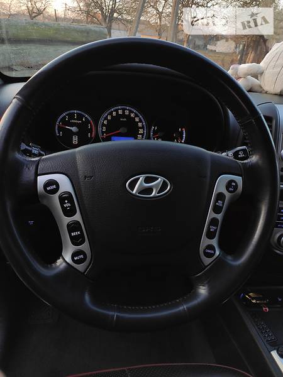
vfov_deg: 69.4
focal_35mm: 25
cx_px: 142
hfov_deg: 54.9
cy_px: 188
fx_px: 273
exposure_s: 1/100
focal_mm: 4.7
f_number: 1.8
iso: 193
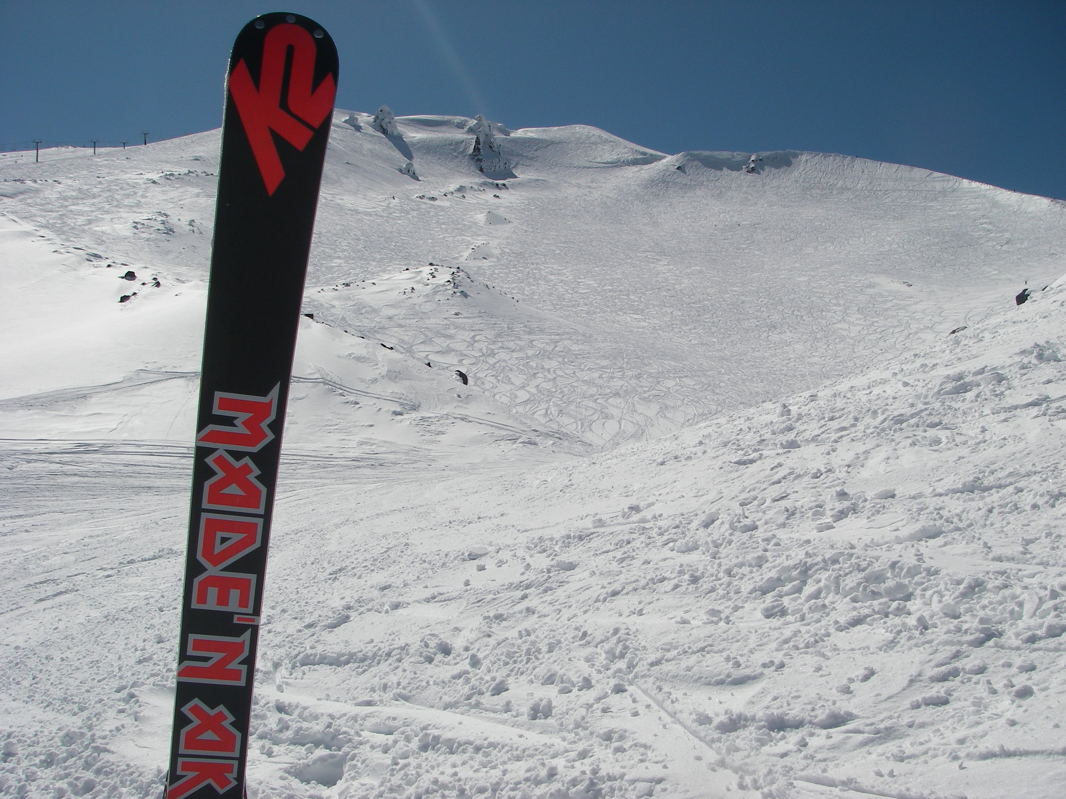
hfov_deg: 49.0
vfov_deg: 37.7
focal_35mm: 38
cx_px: 533
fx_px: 1170
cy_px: 400
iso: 64
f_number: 6.6
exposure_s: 1/800
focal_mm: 6.3
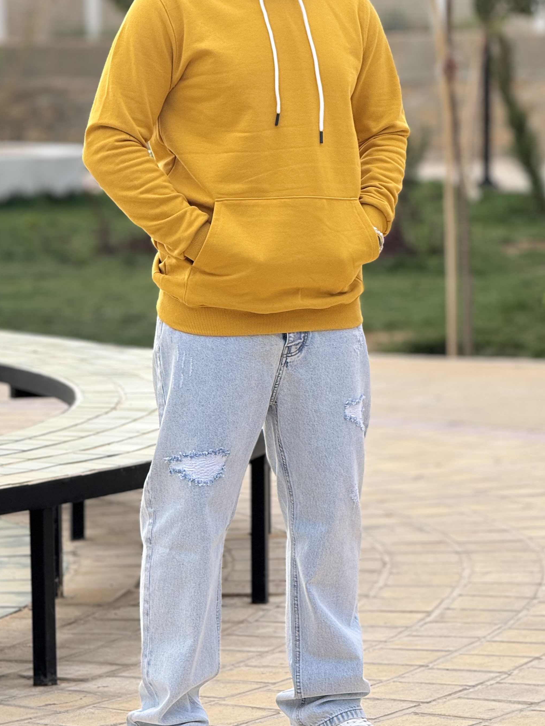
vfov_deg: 11.0
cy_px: 274
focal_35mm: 179
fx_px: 3758
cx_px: 242
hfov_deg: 8.3
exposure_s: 1/328
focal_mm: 15.66
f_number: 2.8
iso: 50
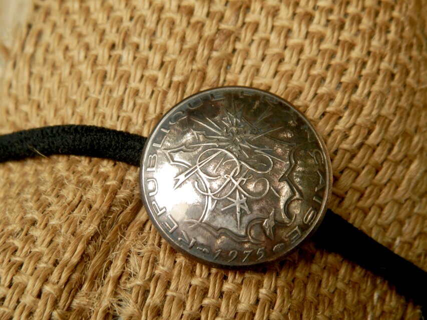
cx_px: 214
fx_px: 1012
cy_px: 160
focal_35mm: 82
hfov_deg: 23.8
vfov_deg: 18.0
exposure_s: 1/100
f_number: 4.2
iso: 200
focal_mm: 14.6
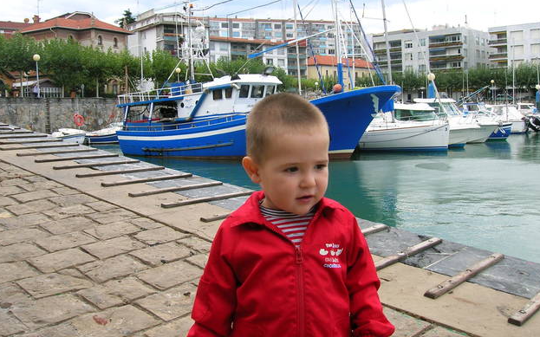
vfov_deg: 34.3
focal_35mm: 37
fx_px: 544
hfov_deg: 52.8
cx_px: 272
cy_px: 143
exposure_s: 1/103
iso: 50
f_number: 4.9
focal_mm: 5.7
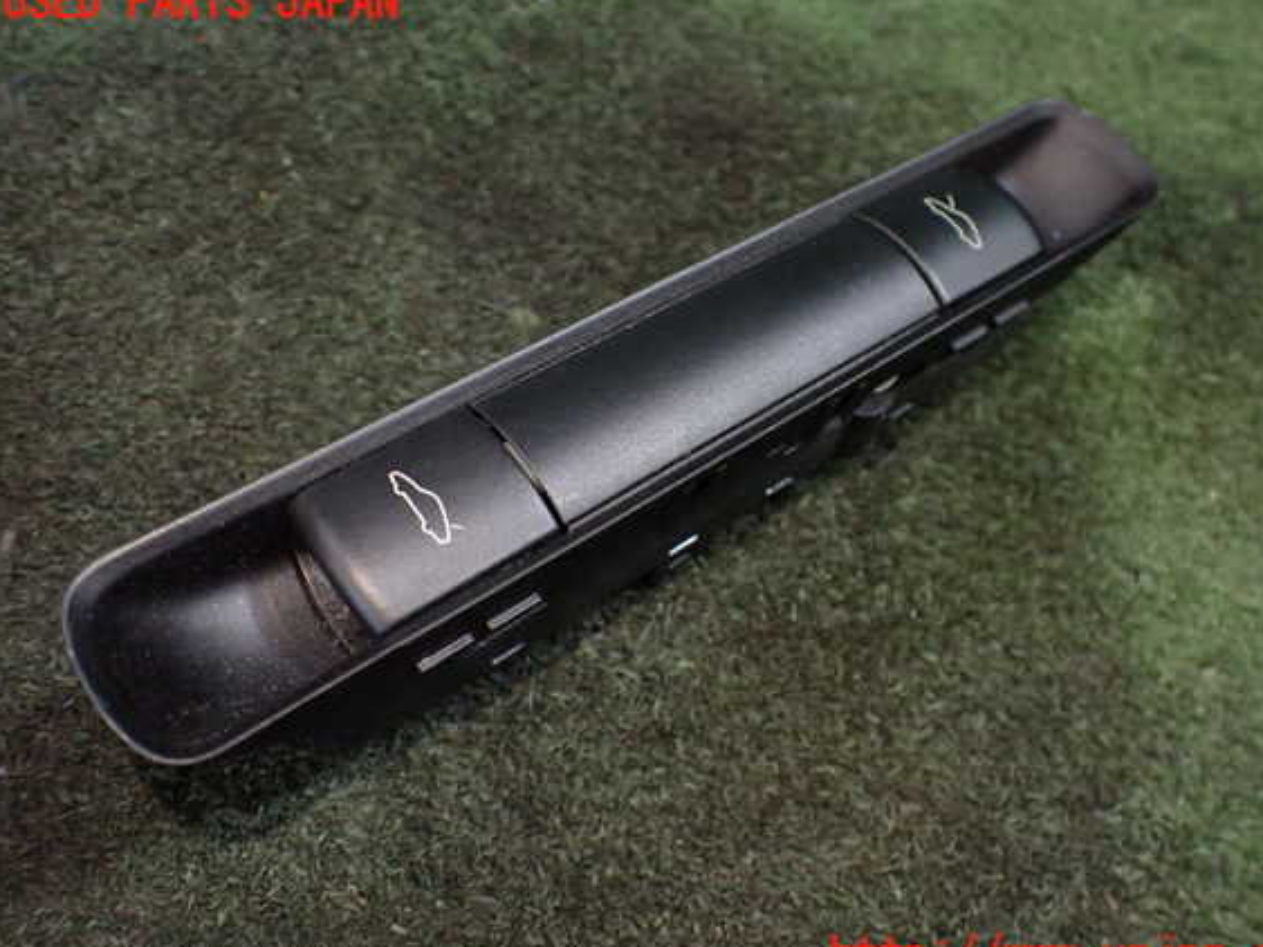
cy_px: 480
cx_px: 664
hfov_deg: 56.8
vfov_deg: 44.1
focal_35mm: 32
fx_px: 1167
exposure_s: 1/125
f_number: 2.3
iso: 800
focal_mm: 5.4
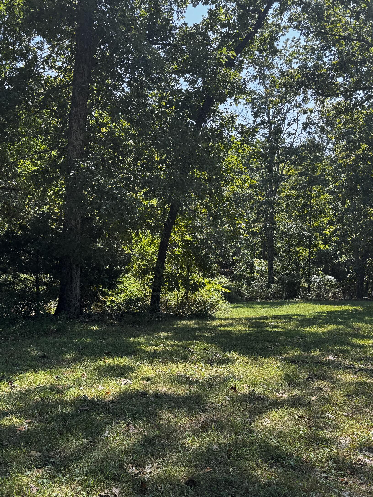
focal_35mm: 33
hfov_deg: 42.6
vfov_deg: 55.4
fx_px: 474
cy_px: 254
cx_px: 138
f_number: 1.78
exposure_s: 1/888
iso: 80
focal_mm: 6.76
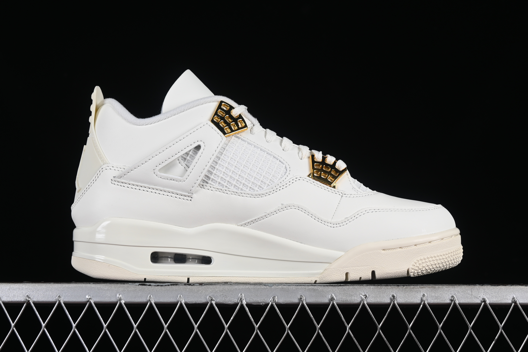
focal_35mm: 75
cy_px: 176
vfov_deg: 18.2
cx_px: 264
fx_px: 1100
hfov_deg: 27.0
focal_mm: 50
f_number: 8
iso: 160
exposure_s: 1/100
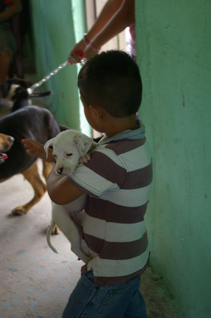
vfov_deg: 29.9
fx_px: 594
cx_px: 106
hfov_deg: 20.1
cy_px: 159
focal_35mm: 68
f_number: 4.5
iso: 400
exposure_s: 1/30
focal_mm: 45
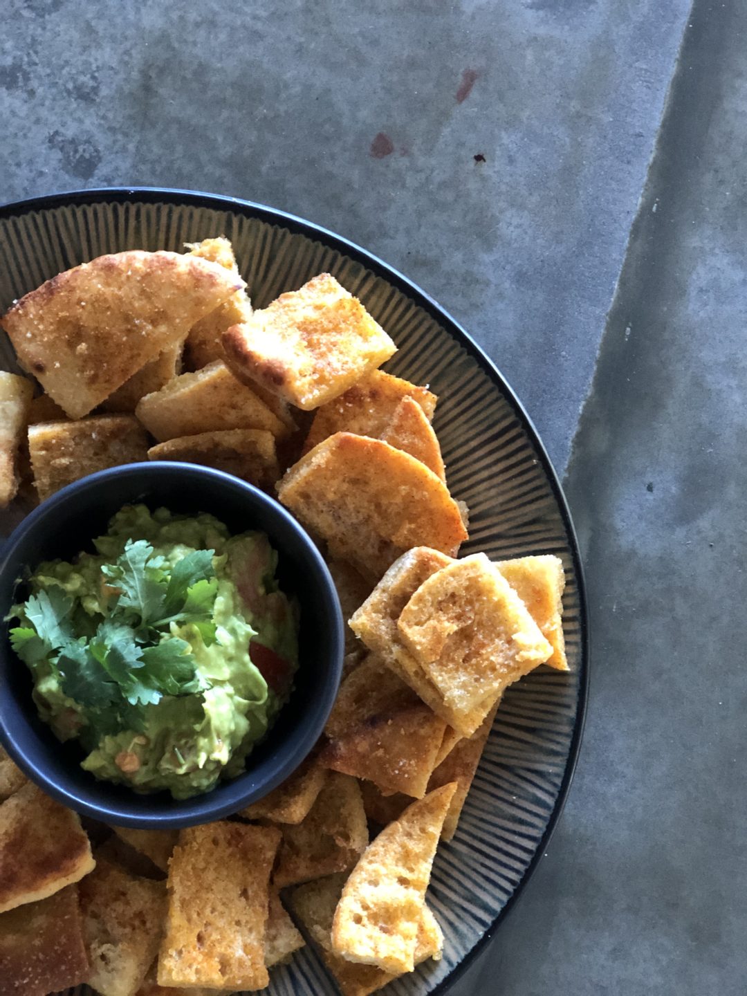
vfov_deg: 33.8
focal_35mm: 57
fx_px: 1640
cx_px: 374
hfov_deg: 25.7
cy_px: 498
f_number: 2.8
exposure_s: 1/30
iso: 500
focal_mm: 6.6
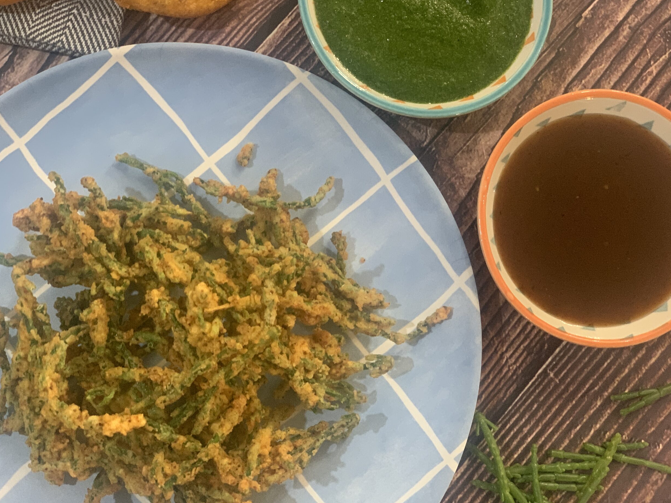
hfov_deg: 35.5
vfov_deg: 27.0
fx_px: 1047
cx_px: 337
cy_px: 246
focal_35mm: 54
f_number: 2.4
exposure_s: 1/50
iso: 400
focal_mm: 6
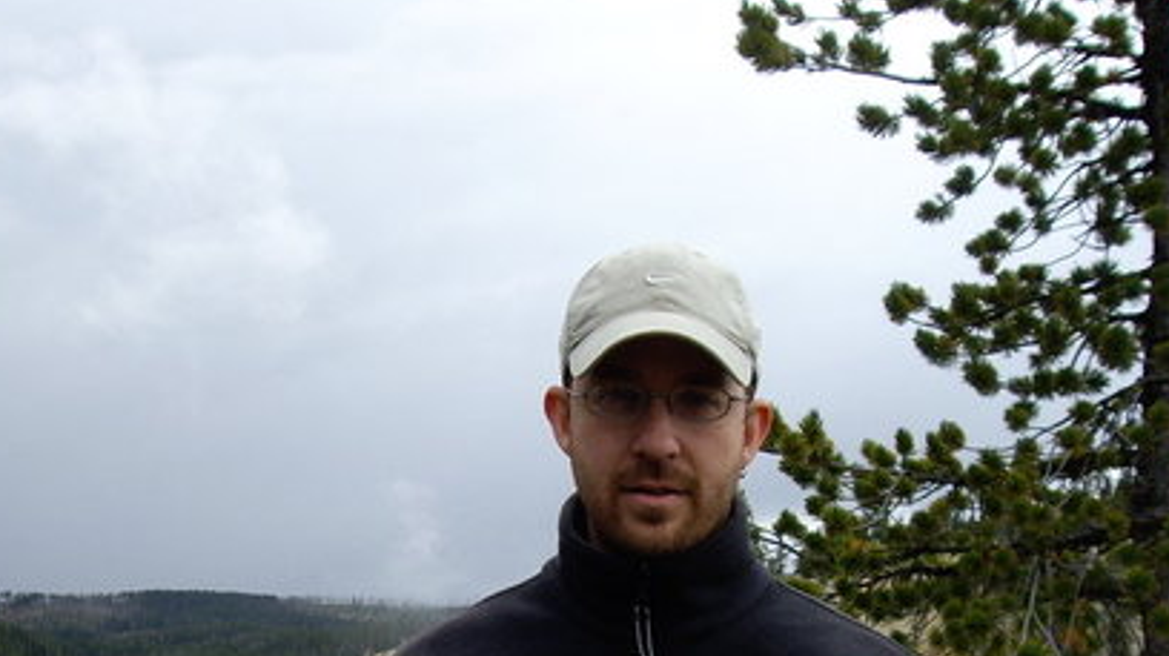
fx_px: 2014
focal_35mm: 65
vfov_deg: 18.0
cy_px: 667
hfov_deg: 32.1
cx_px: 375
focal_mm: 6.2
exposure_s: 1/160
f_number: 4.3
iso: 50
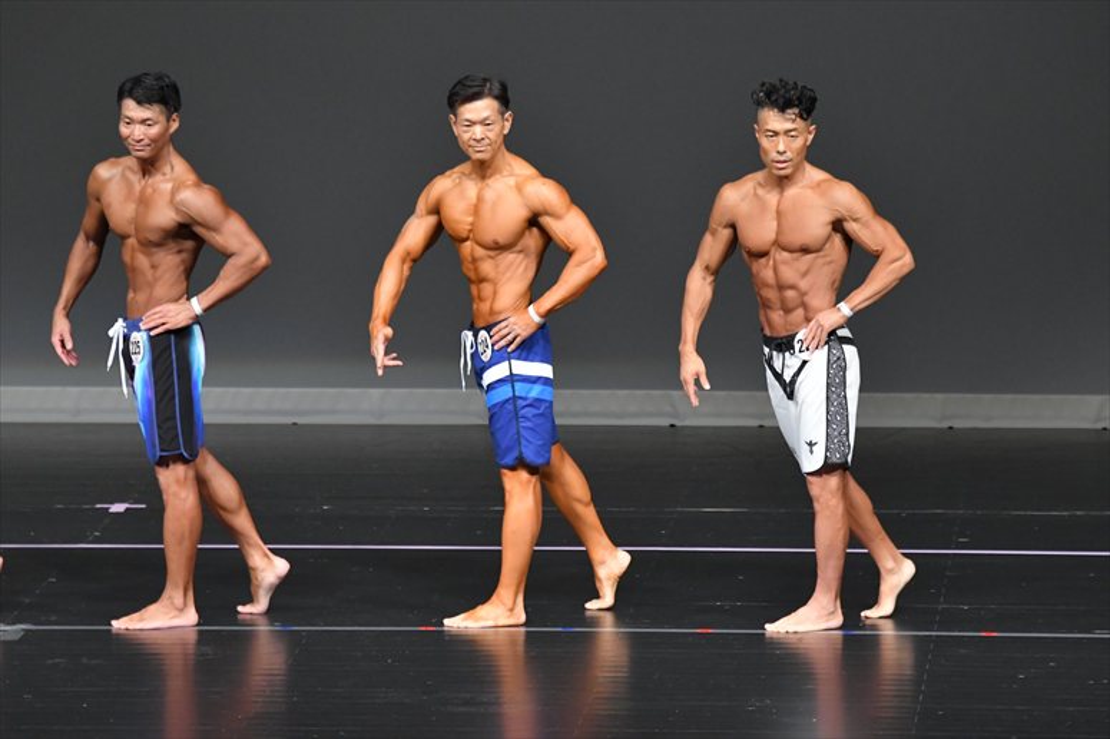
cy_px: 370
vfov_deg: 4.8
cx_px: 555
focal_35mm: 285
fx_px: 8783
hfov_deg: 7.2
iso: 4000
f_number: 5.6
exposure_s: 1/400
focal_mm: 190
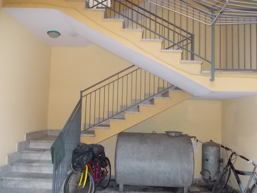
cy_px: 96
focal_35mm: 28
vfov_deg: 49.7
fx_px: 208
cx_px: 128
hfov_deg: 63.4
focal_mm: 4
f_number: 2.7
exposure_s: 1/25
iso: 320
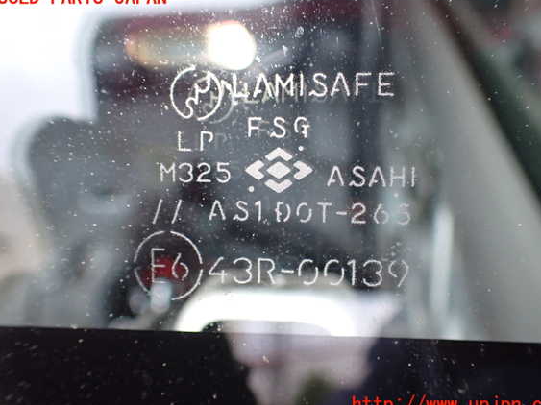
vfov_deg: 44.1
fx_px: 500
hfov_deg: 56.8
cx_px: 281
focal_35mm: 32
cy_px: 202
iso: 500
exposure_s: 1/125
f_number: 2.3
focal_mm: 5.4
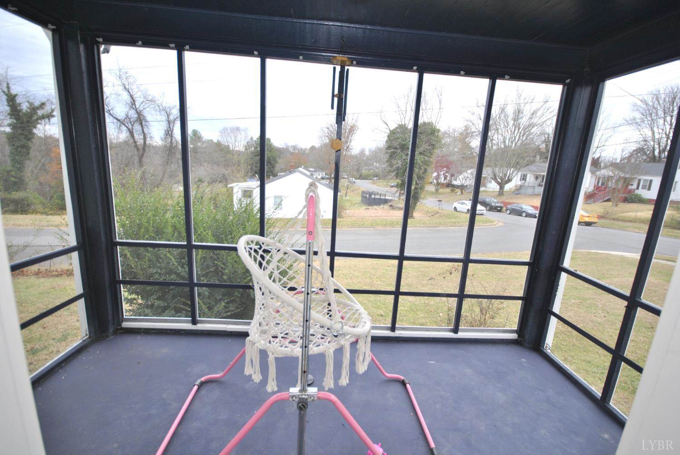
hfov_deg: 100.3
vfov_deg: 77.5
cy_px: 228
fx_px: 284
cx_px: 340
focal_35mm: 15
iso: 200
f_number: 4
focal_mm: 10
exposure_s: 1/60
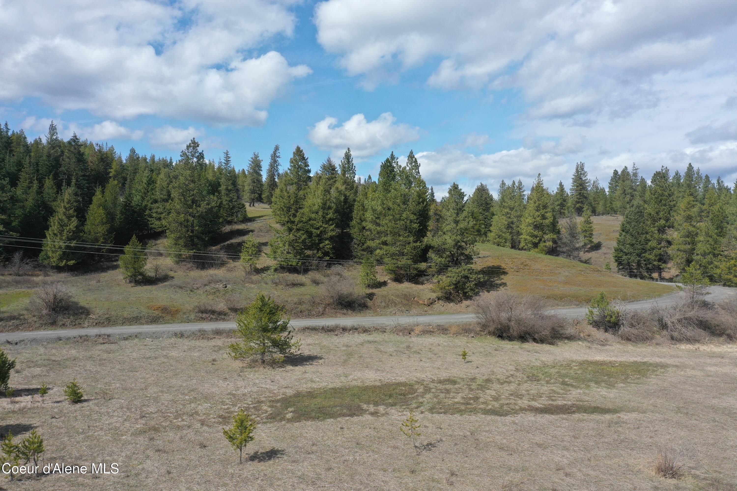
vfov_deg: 46.4
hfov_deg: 65.5
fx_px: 573
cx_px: 368
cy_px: 246
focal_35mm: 28
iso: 100
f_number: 5
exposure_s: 1/640
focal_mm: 10.26
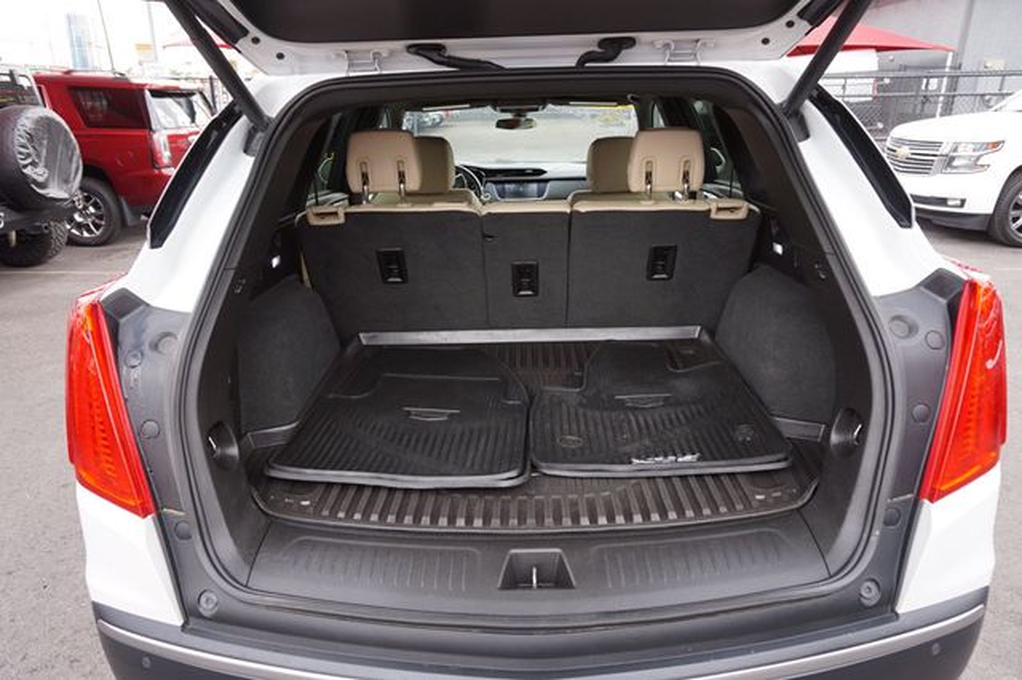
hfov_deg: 73.8
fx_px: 681
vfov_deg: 53.1
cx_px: 511
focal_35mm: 24
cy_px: 340
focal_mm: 16
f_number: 4.5
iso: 100
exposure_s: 1/80
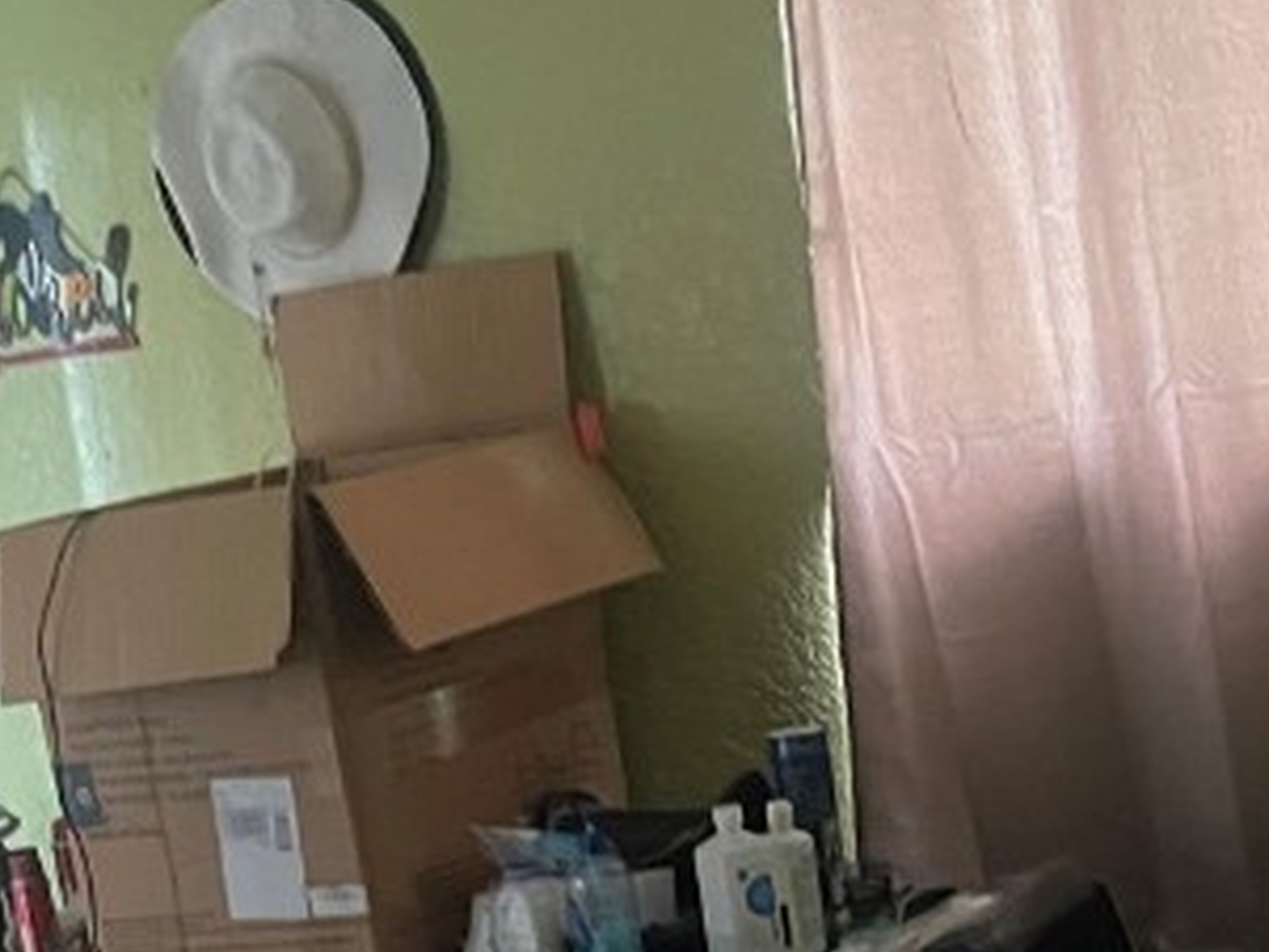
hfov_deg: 23.0
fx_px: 3117
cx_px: 586
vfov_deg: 16.0
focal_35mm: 85
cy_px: 1390
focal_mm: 5.1
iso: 800
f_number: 1.6
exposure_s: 1/30
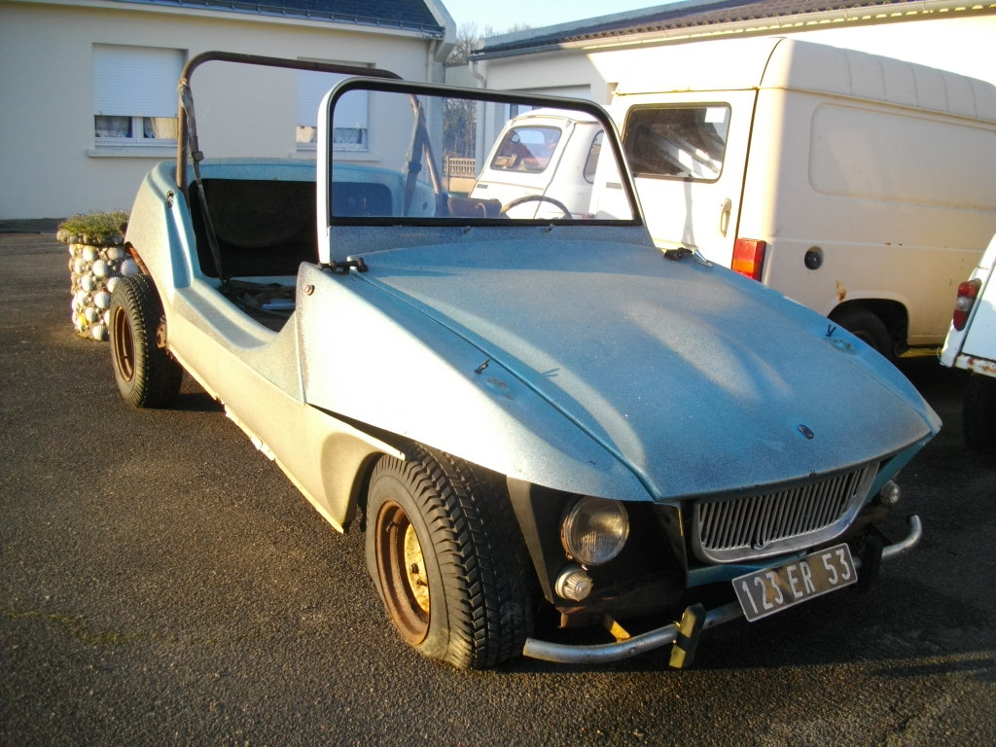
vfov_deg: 45.4
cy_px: 374
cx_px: 498
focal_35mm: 31
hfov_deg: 58.4
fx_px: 892
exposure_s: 1/250
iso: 100
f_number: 2.9
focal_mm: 5.7
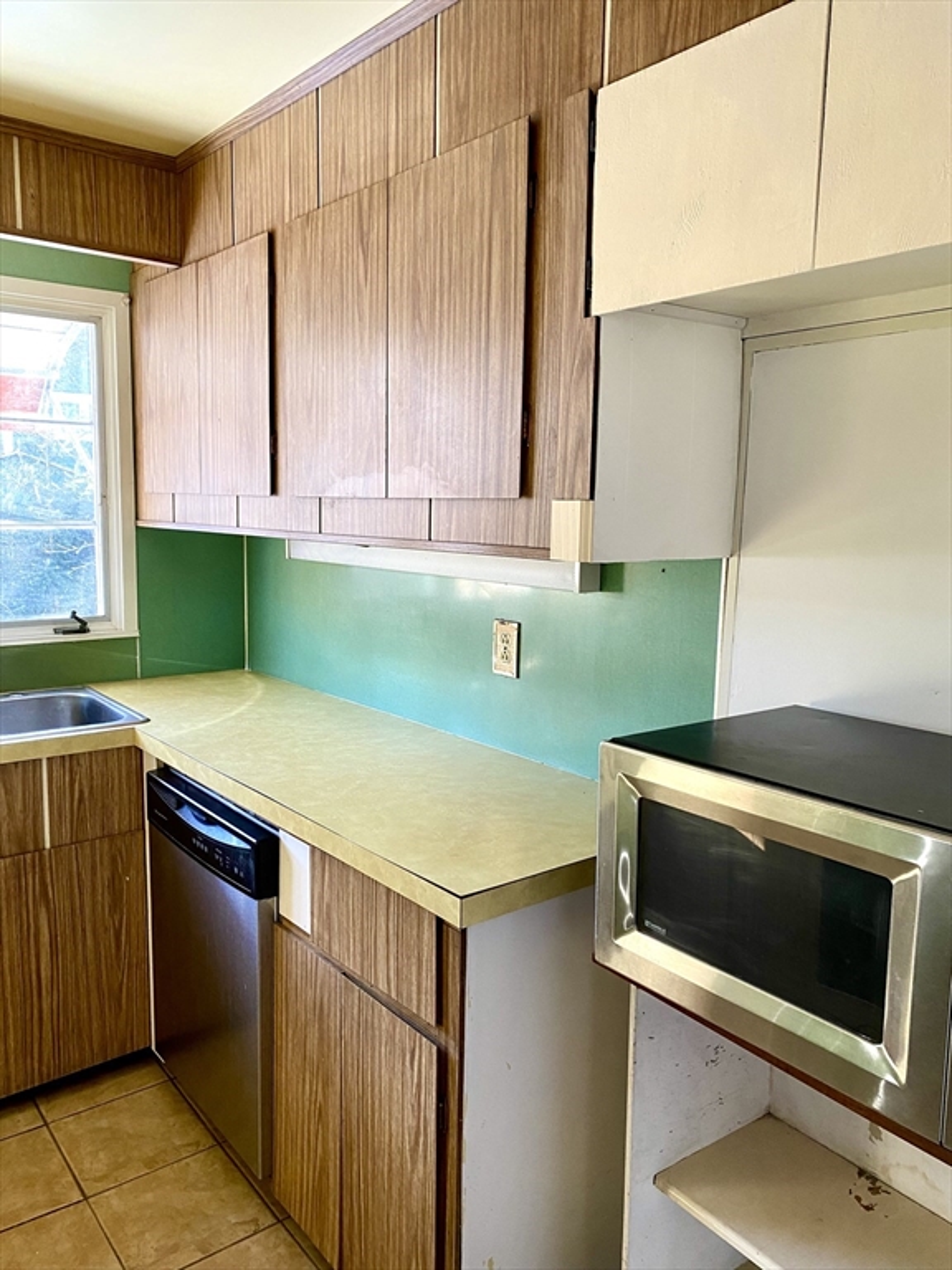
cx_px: 476
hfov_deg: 53.1
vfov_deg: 67.3
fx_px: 953
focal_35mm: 26
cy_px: 635
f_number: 1.8
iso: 160
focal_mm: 4.25
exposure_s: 1/60
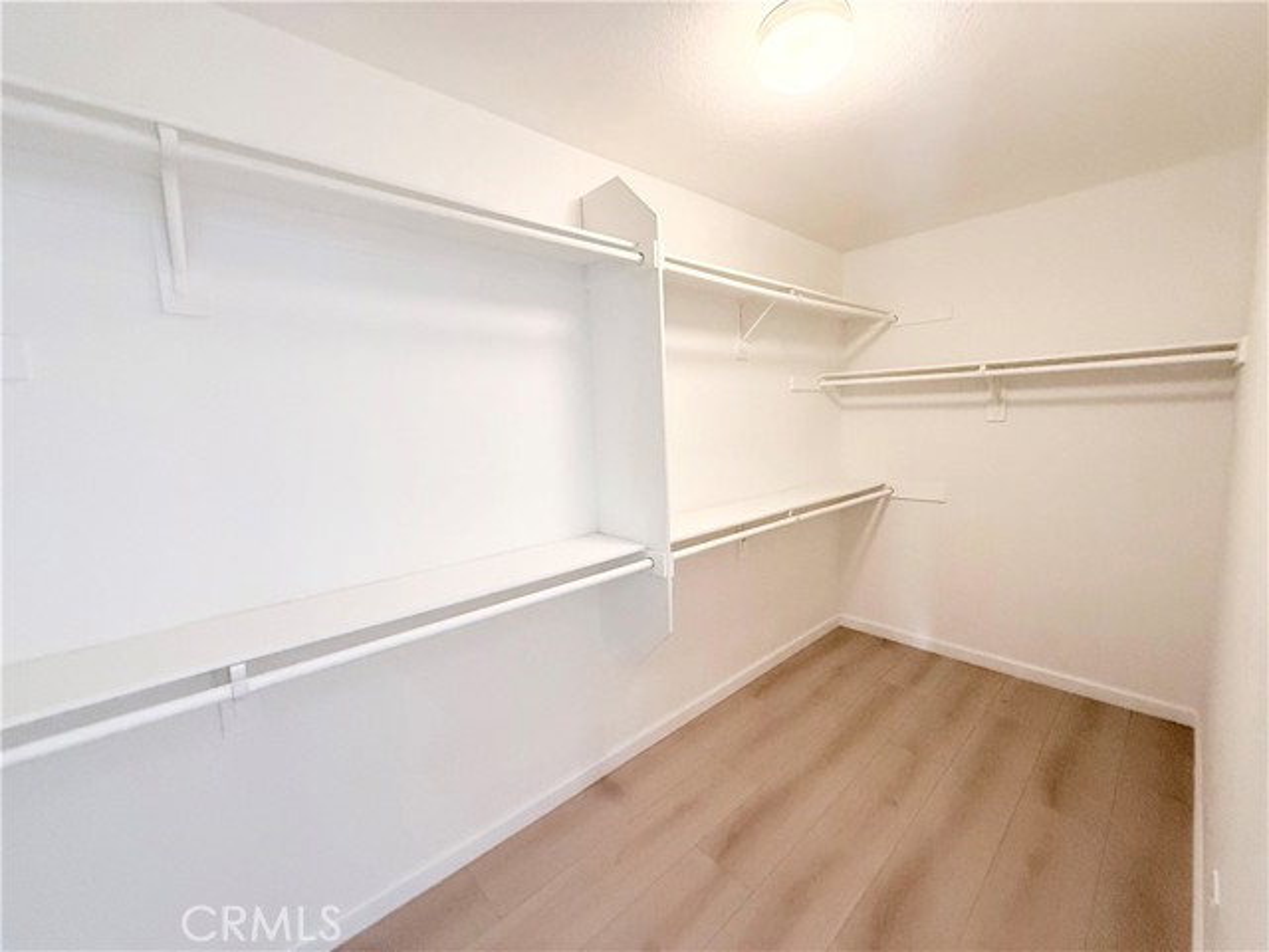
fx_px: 513
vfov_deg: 85.7
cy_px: 476
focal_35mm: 14
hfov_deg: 102.1
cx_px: 634
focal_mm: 2.22
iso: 500
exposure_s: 1/60
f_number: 2.2
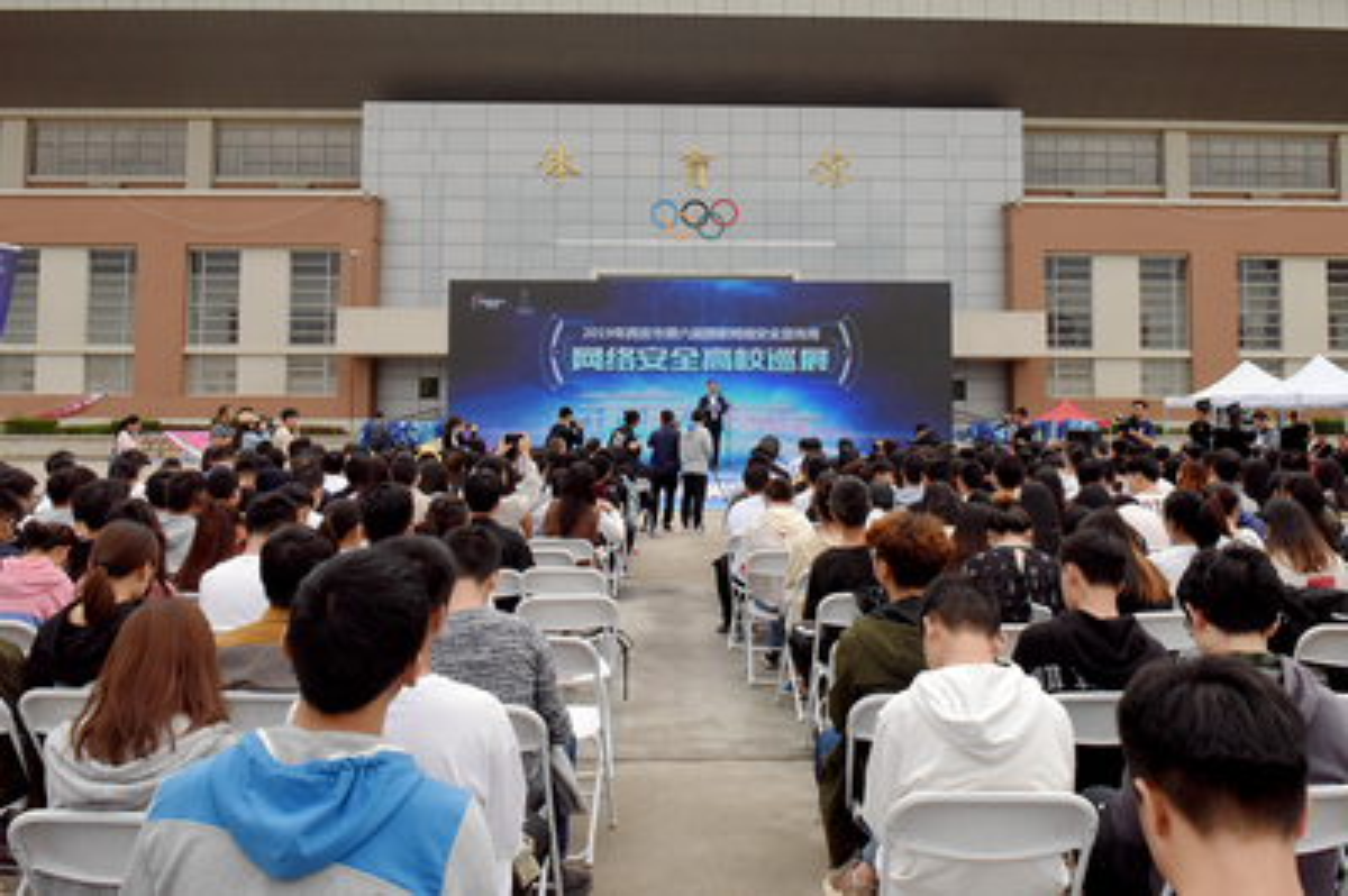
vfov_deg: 49.5
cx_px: 674
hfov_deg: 69.4
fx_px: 973
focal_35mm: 26
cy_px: 448
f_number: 18
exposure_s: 1/1250
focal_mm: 26
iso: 4000
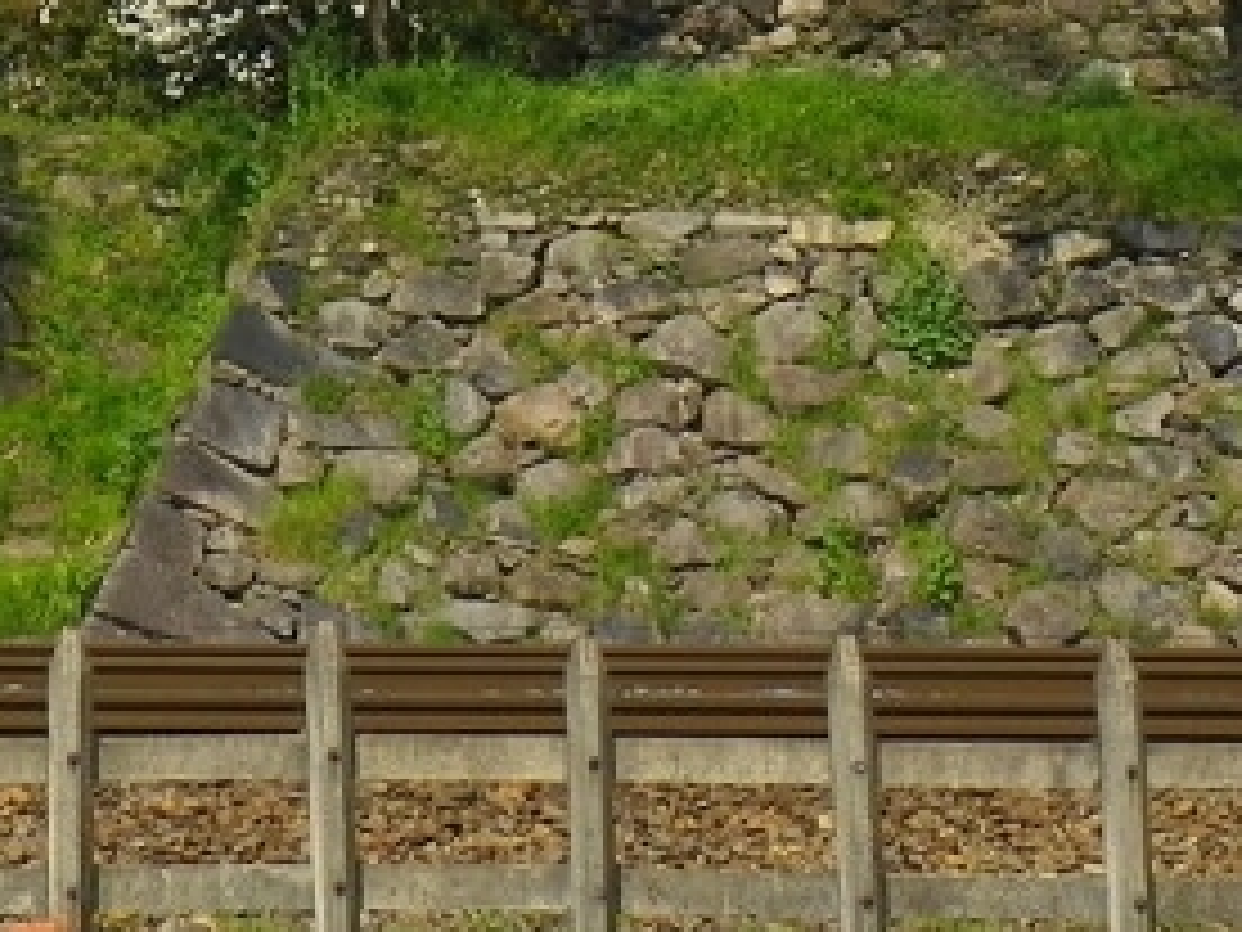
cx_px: -252
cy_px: -216
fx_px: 5597
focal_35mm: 156
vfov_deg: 9.4
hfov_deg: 12.4
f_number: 5
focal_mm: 7.5
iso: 80
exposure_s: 1/400
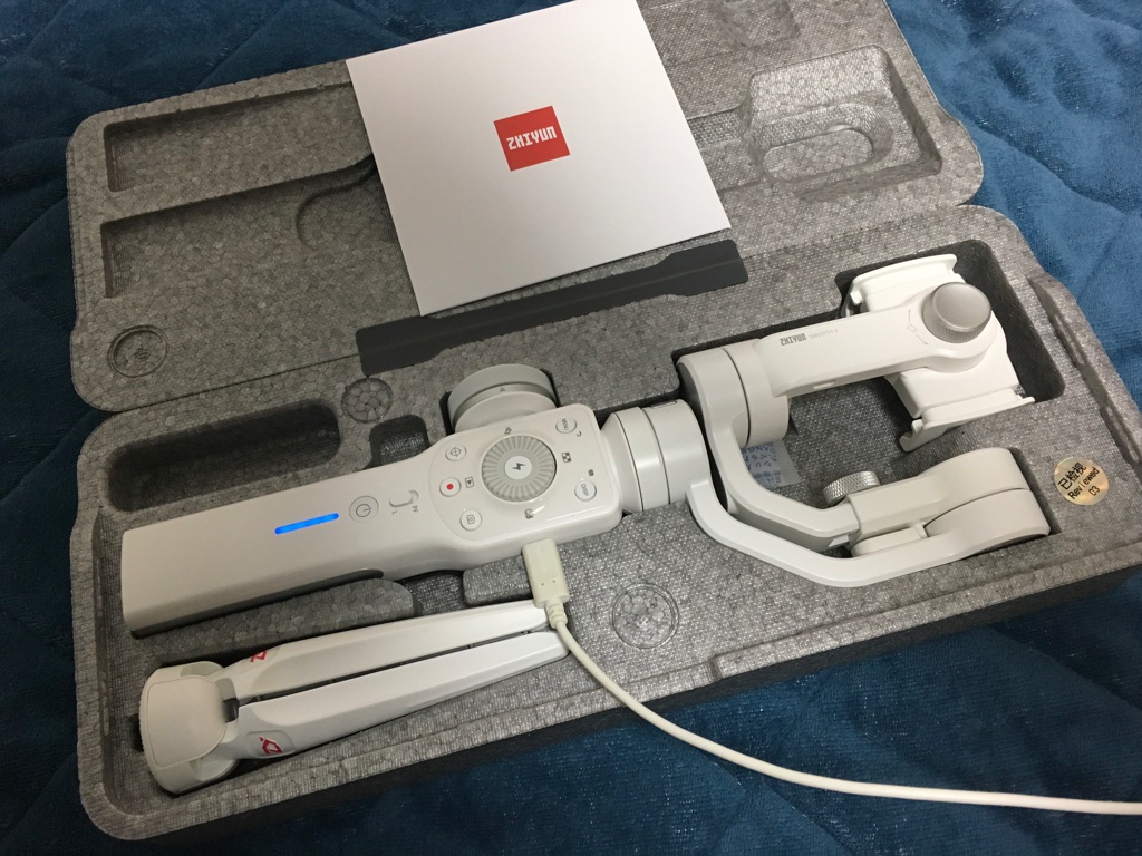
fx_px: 957
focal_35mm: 29
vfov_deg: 48.2
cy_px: 428
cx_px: 571
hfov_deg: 61.7
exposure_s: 1/30
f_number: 2.2
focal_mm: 4.15
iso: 100
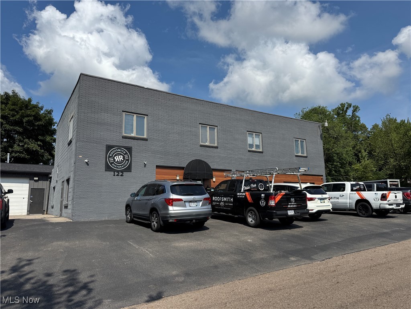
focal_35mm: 24
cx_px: 206
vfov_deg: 56.8
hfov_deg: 71.6
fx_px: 285
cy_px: 154
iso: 80
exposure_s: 1/5814
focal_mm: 6.76
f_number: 1.78
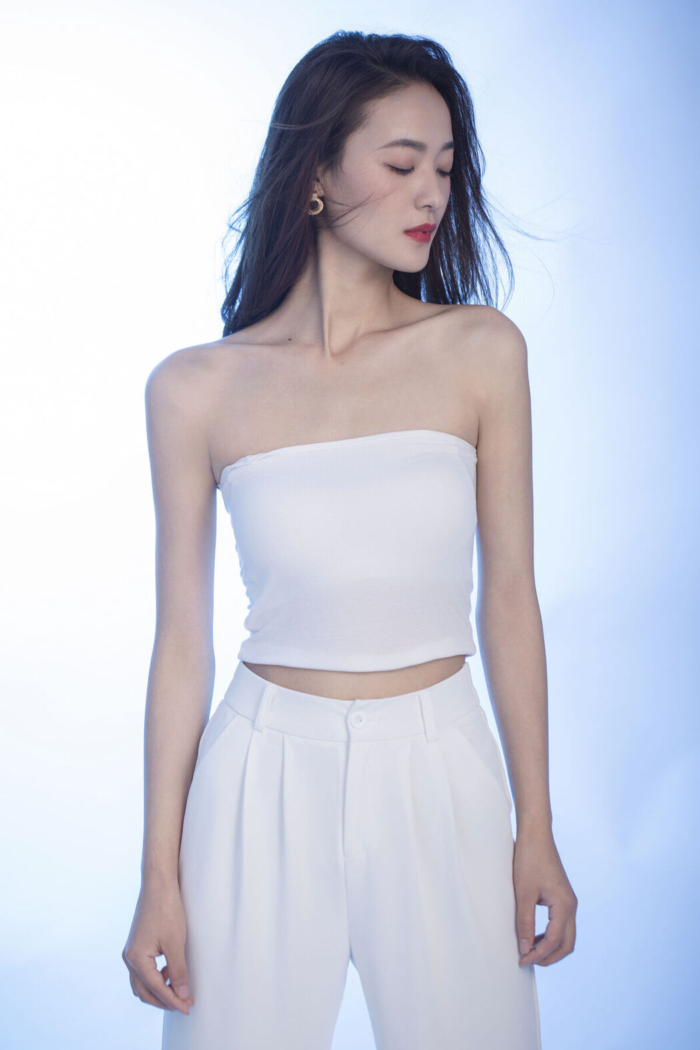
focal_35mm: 99
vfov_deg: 20.6
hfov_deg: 13.8
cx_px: 350
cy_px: 525
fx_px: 2887
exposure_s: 1/160
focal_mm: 100
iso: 200
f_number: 3.5
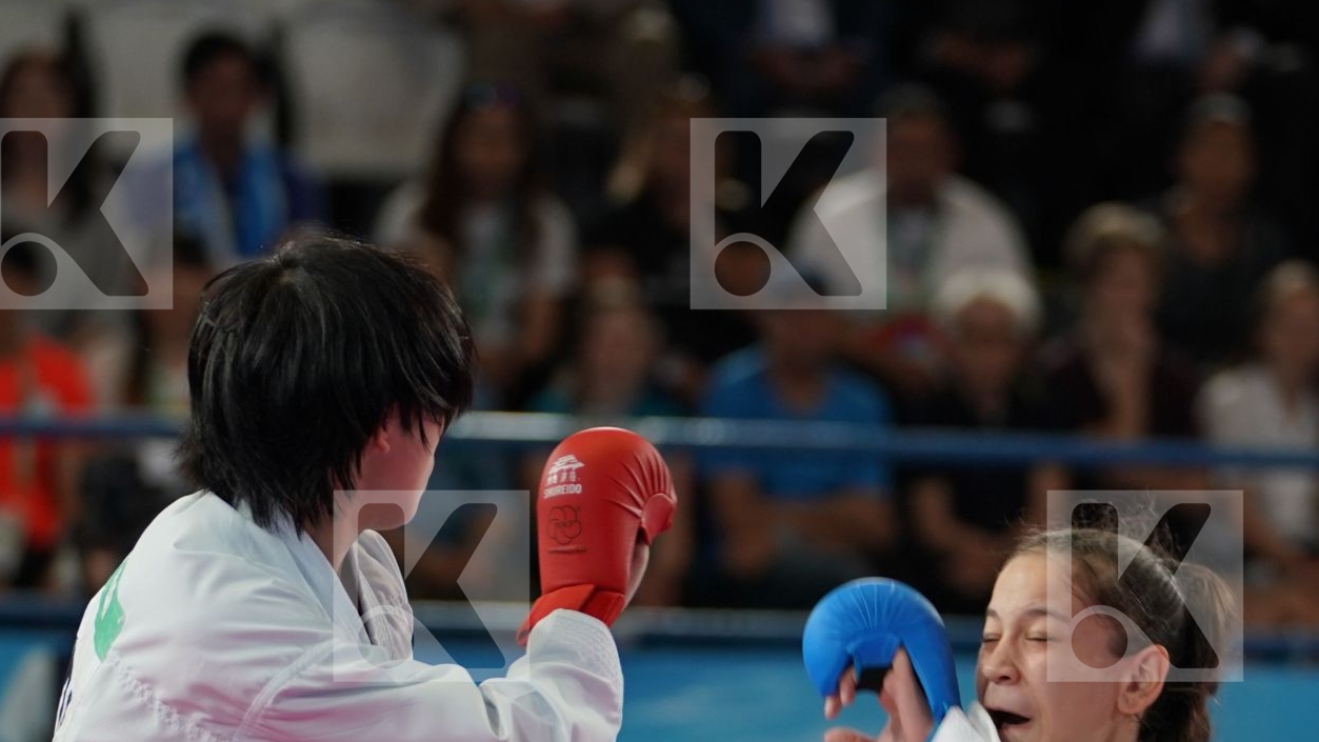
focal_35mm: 295
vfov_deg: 4.1
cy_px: 586
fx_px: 10318
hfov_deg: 7.3
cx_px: 788
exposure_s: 1/500
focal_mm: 131
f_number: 2.8
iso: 640
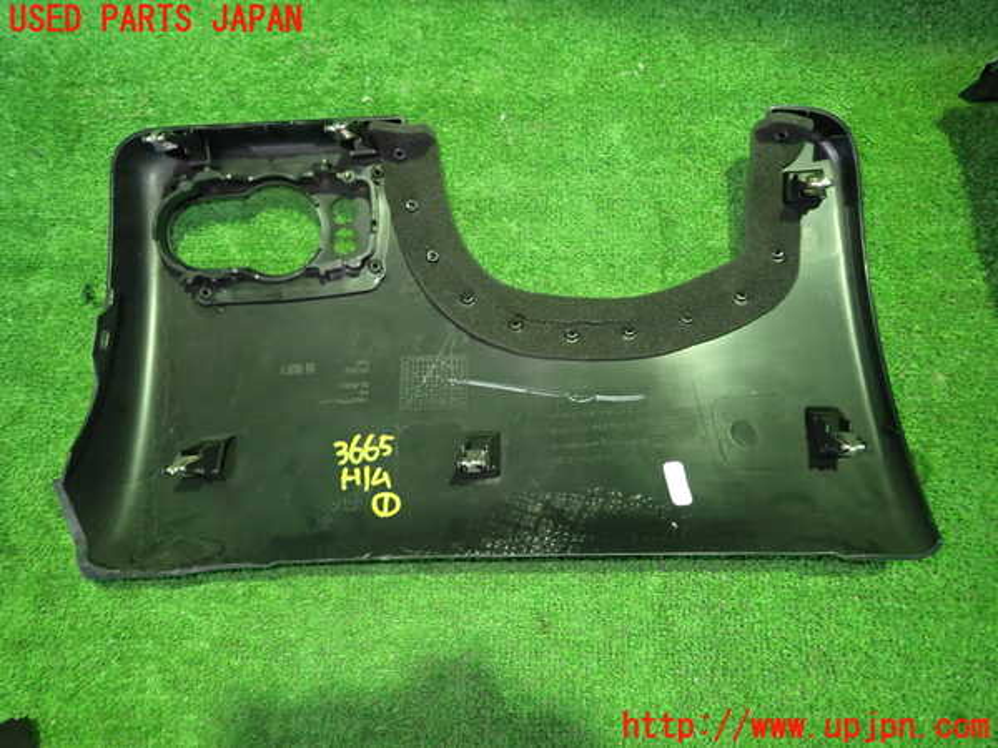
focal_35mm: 25
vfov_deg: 54.9
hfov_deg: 69.4
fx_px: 721
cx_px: 499
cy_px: 374
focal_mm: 4.5
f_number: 2
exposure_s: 1/30
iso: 800
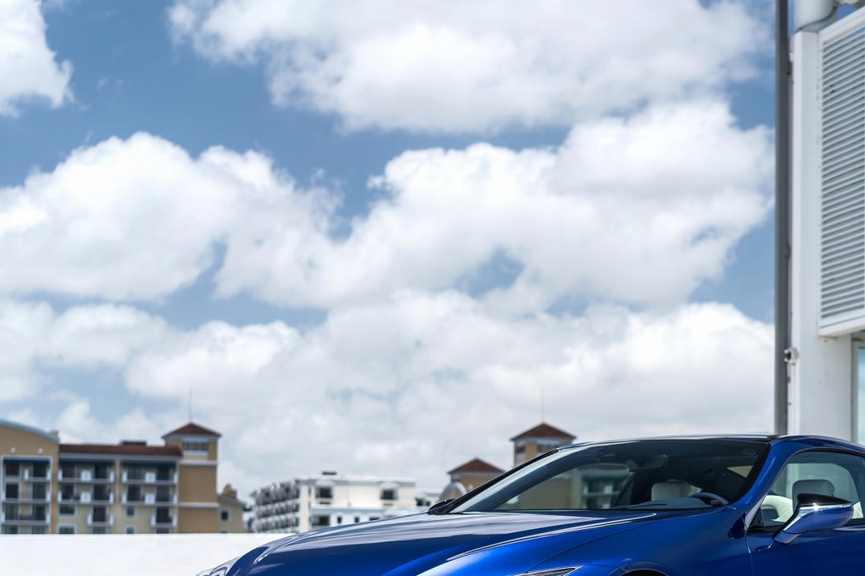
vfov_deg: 13.7
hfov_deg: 20.4
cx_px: 679
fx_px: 2378
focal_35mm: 99
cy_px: 478
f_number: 2.8
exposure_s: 1/800
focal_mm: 55
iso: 100
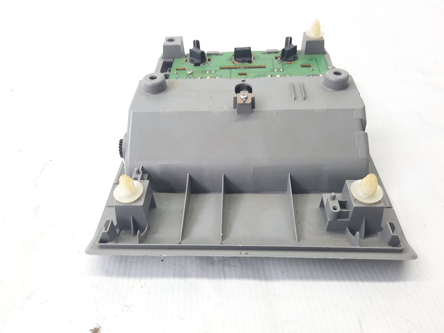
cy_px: 162
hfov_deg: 65.3
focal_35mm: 27
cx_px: 215
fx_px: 346
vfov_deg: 51.3
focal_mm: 4.6
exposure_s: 1/50
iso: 80
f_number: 2
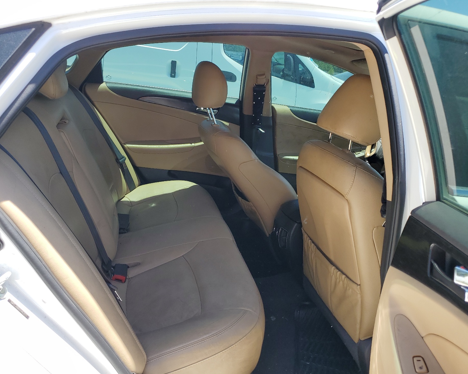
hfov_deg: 62.2
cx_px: 237
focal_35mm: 28
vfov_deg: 51.5
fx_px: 388
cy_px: 185
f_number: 1.5
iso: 50
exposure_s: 1/588
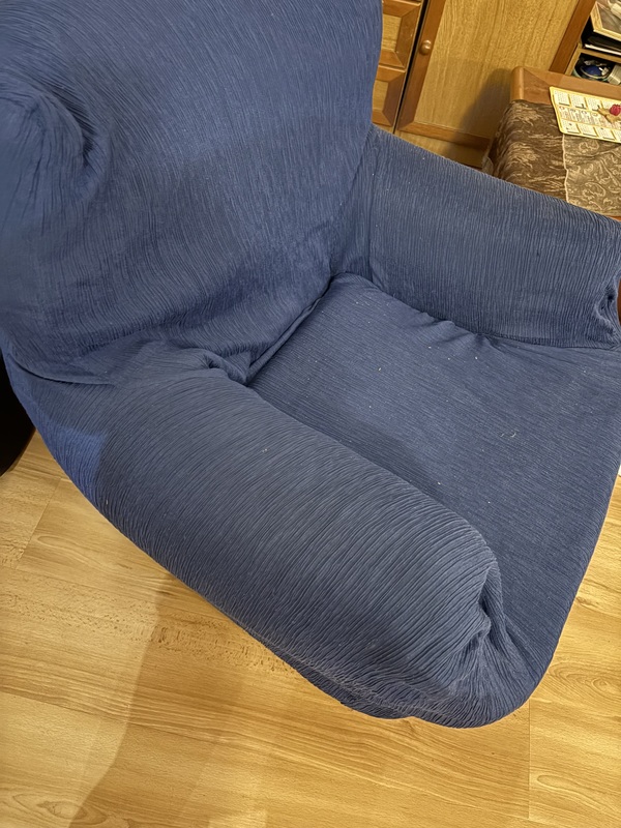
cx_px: 310
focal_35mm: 26
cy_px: 414
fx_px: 622
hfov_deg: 53.1
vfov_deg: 67.3
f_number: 1.6
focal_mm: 5.96
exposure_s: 1/14
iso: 800
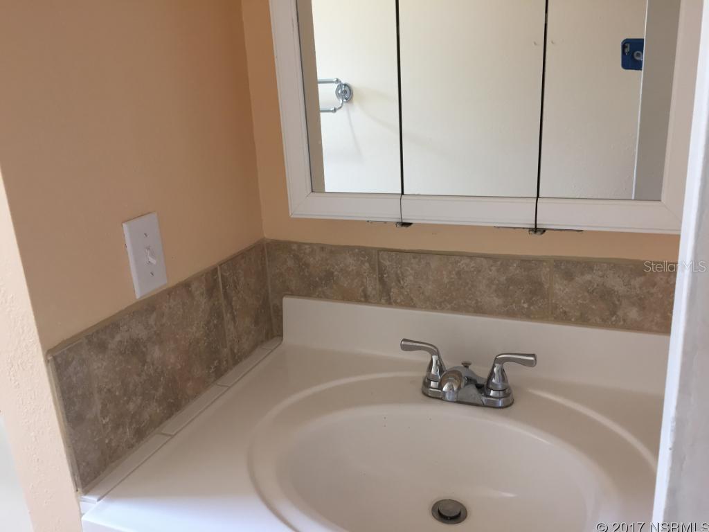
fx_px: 594
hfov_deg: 61.7
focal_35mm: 29
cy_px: 266
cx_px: 354
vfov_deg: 48.2
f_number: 2.2
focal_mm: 4.15
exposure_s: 1/30
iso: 64
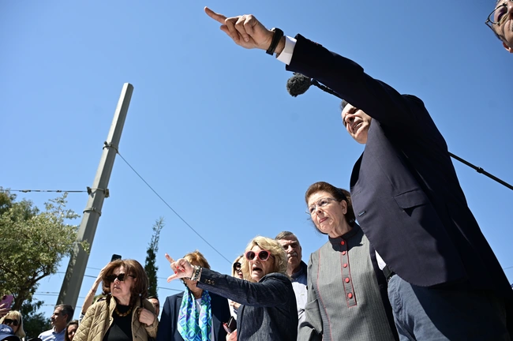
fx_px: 342
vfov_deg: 53.0
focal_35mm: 24
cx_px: 256
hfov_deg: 73.8
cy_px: 170
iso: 125
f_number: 4.5
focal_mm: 24
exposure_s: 1/1000
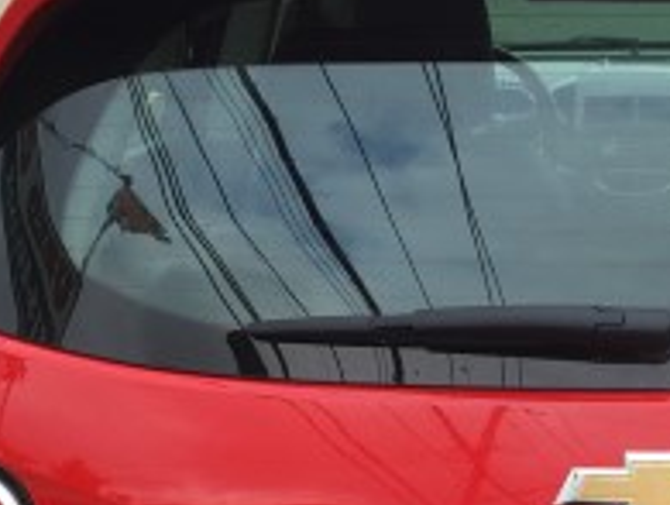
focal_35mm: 95
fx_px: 1842
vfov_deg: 15.2
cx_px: 584
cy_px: 543
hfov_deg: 20.3
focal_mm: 4.15
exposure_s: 1/205
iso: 32
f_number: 2.2
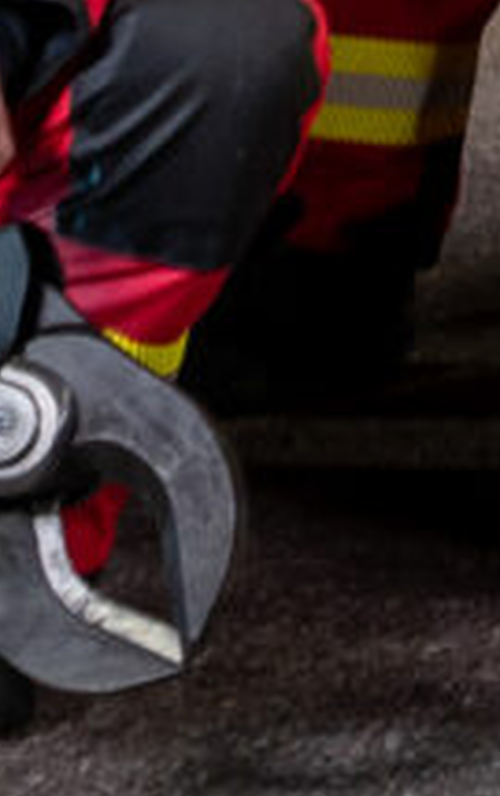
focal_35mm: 424
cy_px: -1968
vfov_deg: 4.6
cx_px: 2637
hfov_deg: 2.9
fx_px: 9214
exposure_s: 1/13
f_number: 3.2
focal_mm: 35
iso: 640
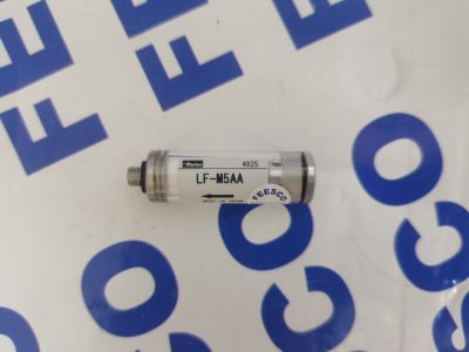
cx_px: 234
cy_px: 176
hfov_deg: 67.3
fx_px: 352
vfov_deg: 53.1
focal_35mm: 26
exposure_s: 1/20
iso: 640
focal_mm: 5.58
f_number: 1.8
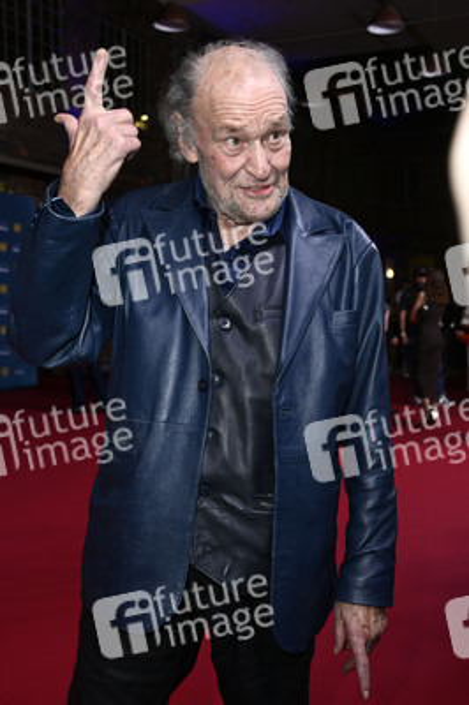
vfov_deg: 44.5
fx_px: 861
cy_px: 352
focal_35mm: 44
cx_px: 234
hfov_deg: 30.5
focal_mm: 44
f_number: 5.6
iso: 800
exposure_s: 1/200
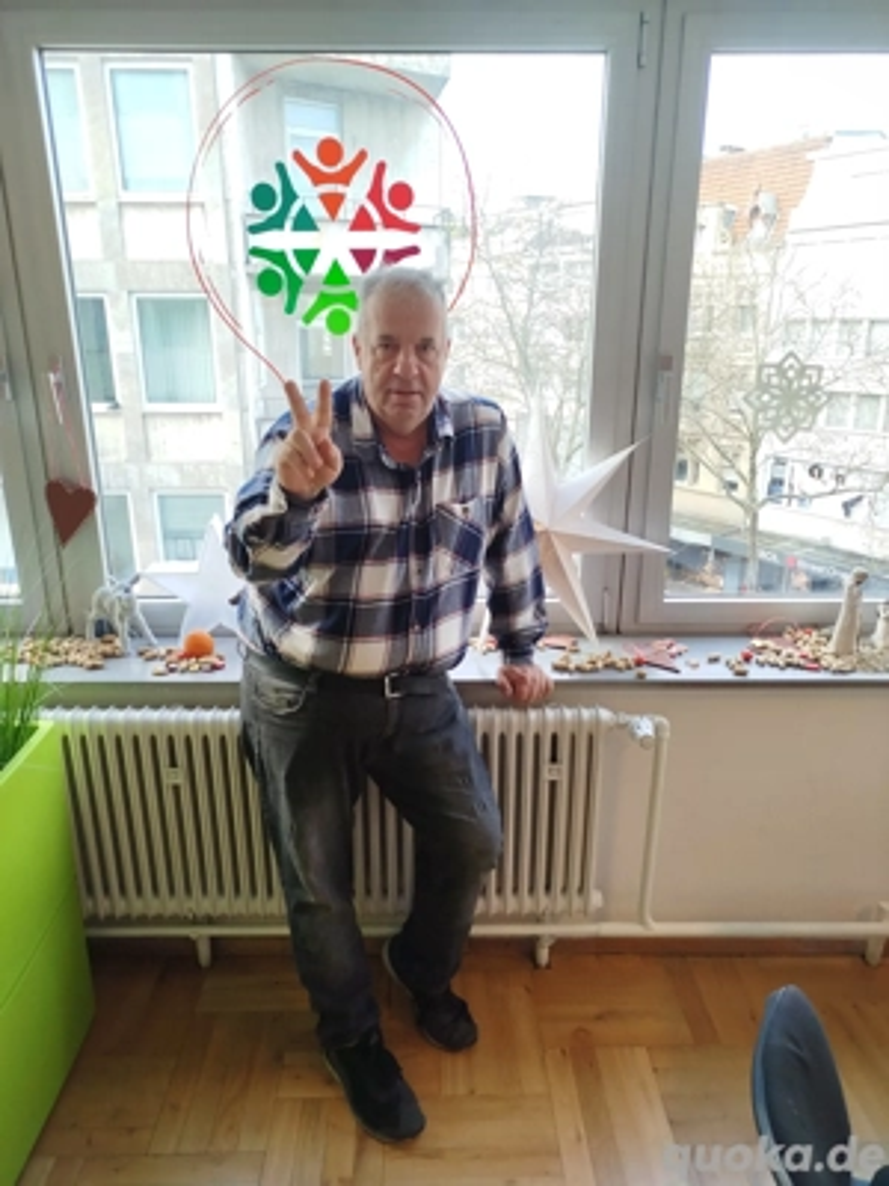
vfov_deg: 71.6
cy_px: 593
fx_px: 822
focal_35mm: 24
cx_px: 444
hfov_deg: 56.8
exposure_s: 1/50
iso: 80
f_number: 1.7
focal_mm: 5.31
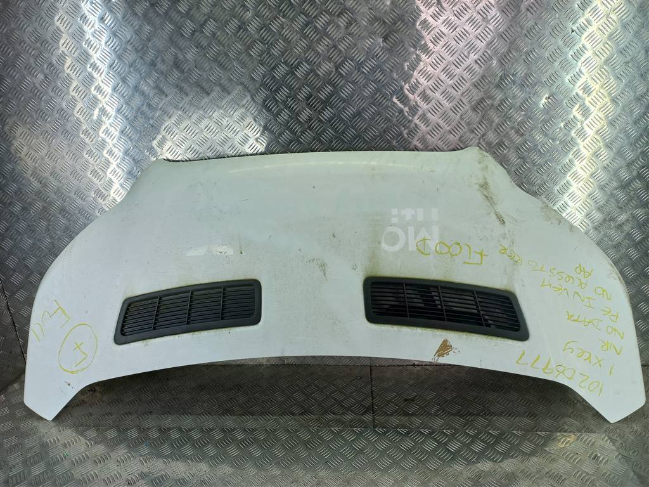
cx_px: 324
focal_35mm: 25
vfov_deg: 54.9
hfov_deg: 69.4
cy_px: 244
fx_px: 469
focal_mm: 4.6
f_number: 1.8
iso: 40
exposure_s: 1/100
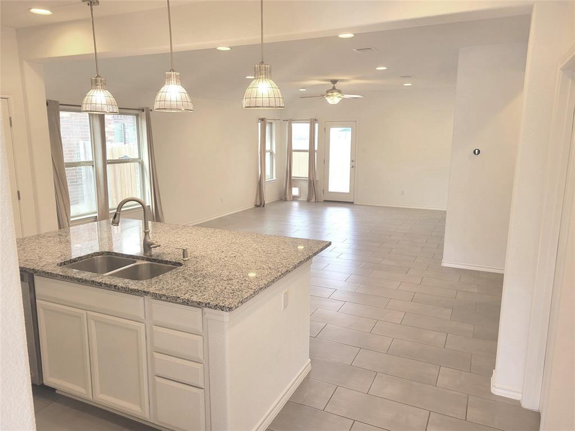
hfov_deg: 67.3
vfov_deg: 53.1
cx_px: 288
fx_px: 432
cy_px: 216
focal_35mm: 26
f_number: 1.8
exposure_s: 1/120
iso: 125
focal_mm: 5.4
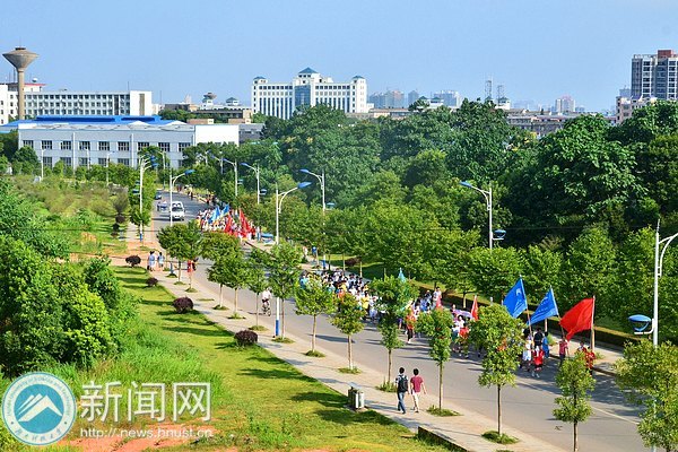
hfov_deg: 31.9
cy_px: 226
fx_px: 1186
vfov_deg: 21.6
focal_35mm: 63
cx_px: 339
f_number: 10
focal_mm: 42
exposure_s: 1/640
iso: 400
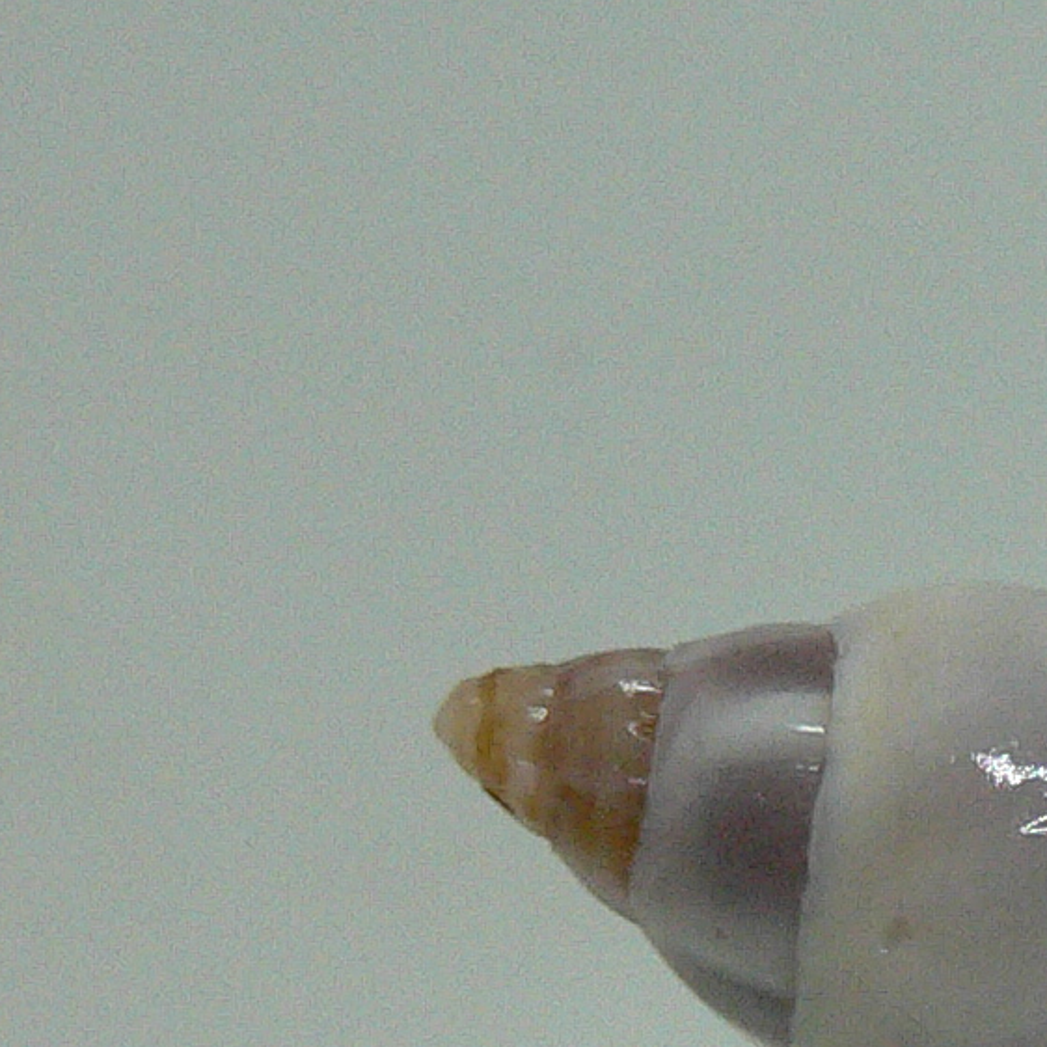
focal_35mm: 111
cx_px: 1343
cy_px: 1291
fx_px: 3798
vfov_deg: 15.1
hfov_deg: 15.0
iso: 200
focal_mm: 4.6
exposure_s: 1/60
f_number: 2.8
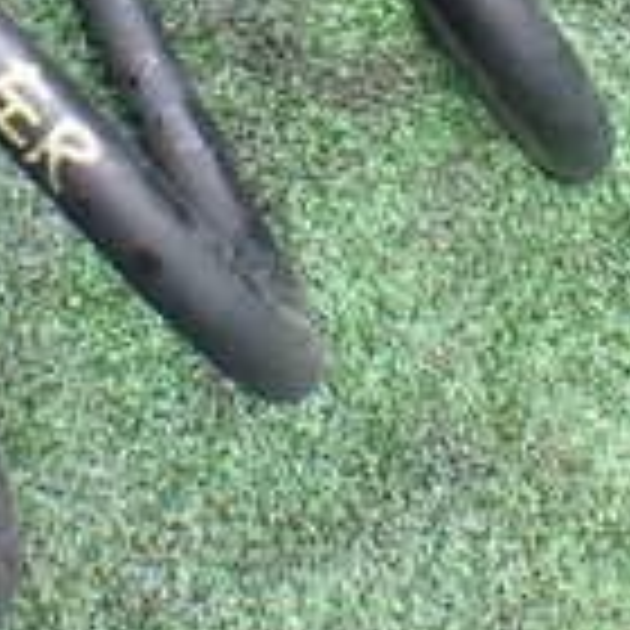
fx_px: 2347
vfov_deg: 14.4
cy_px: -261
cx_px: 360
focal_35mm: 114
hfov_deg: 15.3
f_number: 2.3
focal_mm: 5.4
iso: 160
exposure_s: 1/125
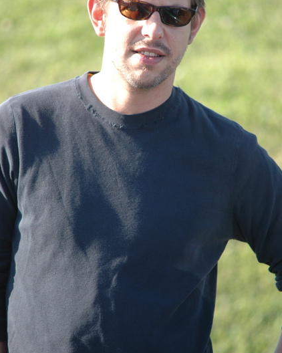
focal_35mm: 324
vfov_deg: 6.0
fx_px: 3382
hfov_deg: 4.8
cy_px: 154
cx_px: 141
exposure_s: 1/400
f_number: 4
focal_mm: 190
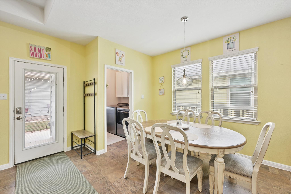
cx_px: 146
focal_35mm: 15
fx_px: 121
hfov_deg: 100.4
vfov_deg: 77.3
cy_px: 97
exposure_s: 1/15
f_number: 6.7
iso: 100
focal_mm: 15
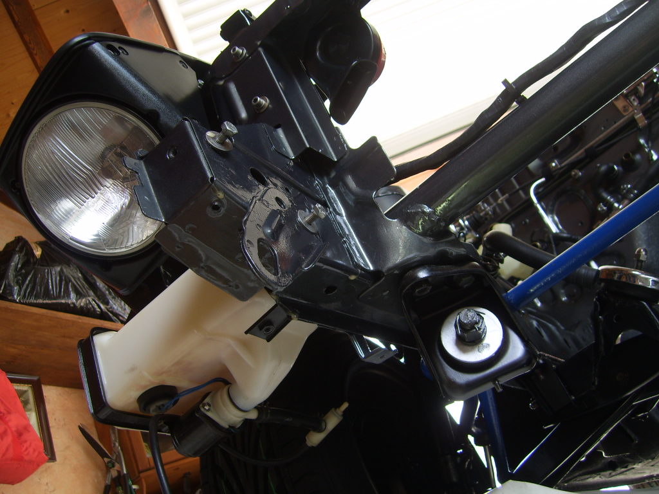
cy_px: 247
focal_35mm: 38
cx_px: 330
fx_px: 723
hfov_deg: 49.0
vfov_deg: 37.7
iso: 50
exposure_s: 1/30
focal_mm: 7.8
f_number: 2.8
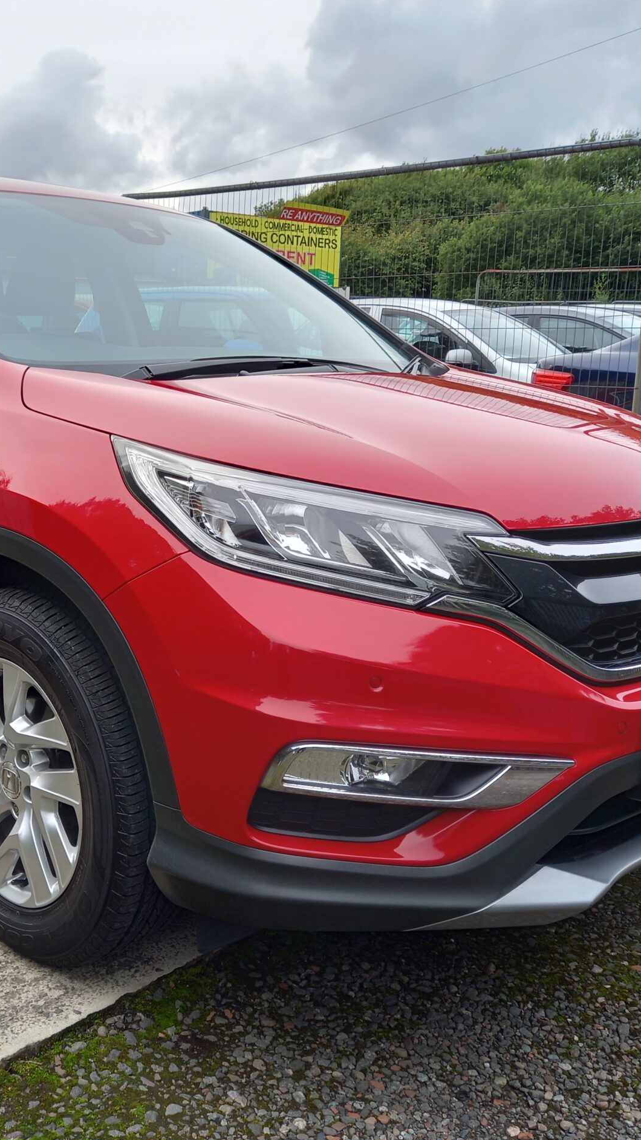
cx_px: 181
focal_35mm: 37
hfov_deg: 31.6
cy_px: 568
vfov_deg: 54.0
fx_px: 1118
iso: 40
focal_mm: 4.6
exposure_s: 1/120
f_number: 2
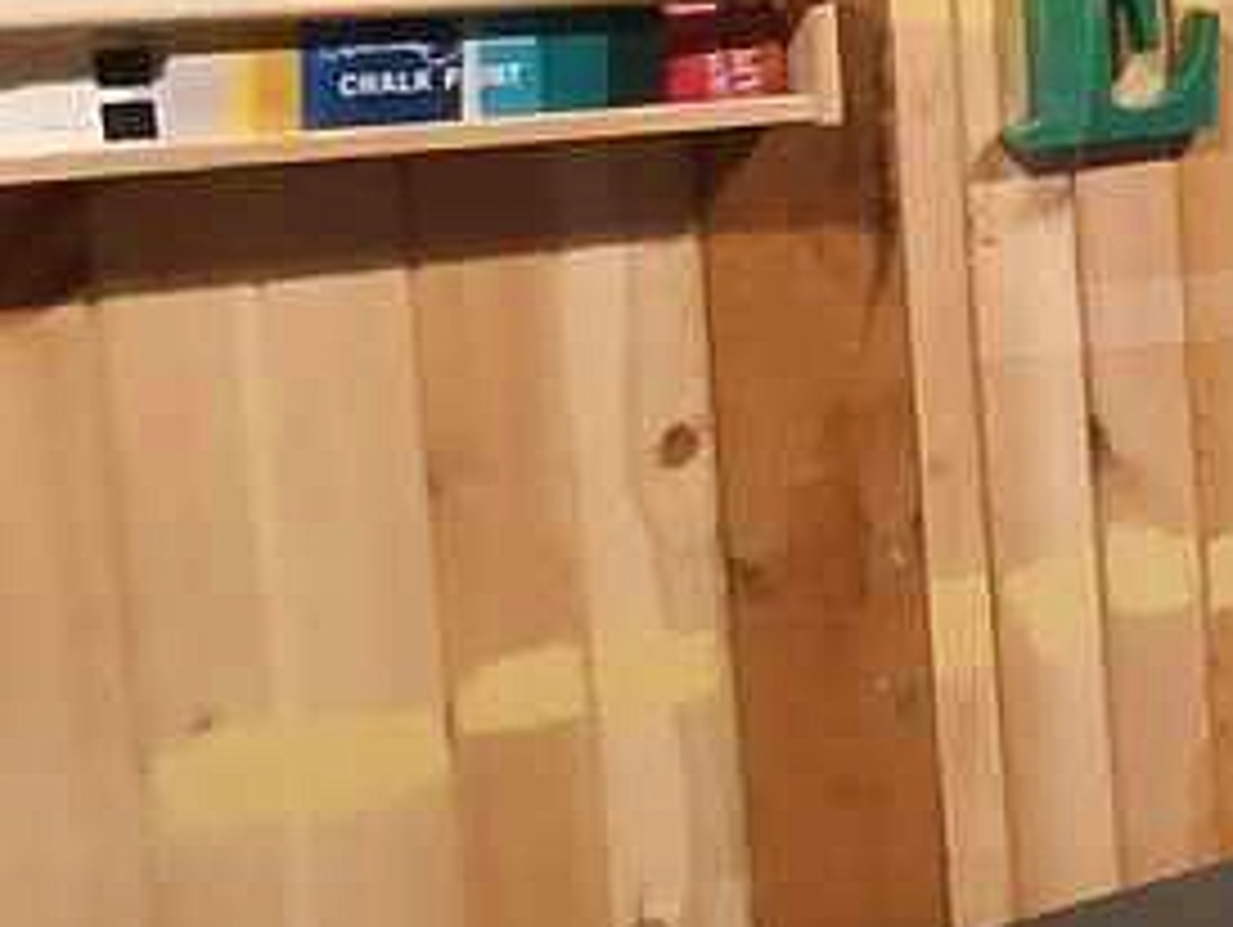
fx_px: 3316
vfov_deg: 15.8
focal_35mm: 93
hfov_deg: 13.2
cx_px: 3226
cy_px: 173
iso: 640
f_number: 2.2
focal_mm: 2.23
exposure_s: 1/20
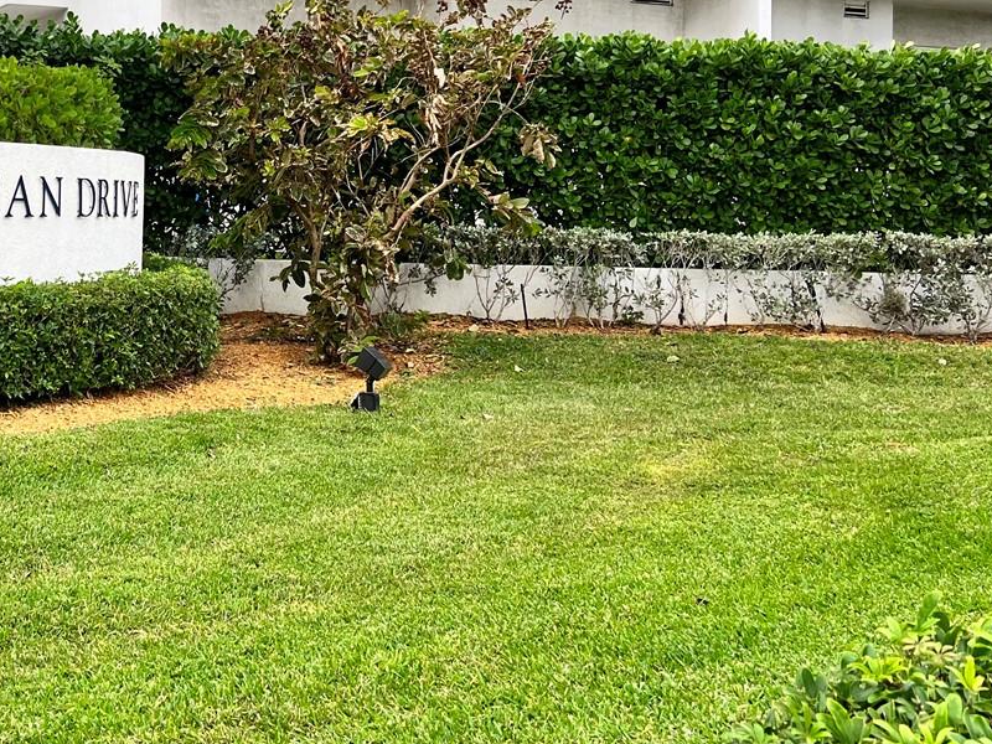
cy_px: 139
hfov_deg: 35.4
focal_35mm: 52
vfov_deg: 27.4
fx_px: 1490
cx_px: 176
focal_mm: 5.7
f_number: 1.5
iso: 50
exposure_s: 1/696
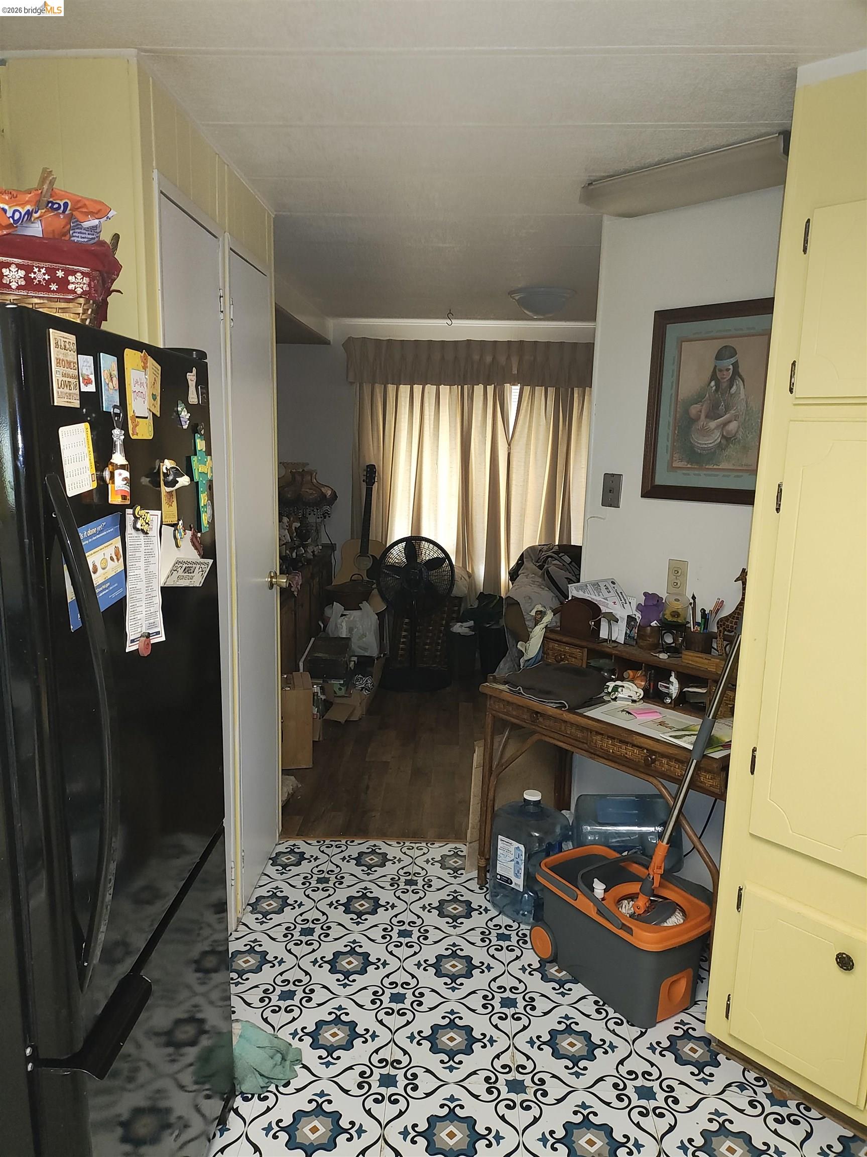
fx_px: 835
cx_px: 434
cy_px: 578
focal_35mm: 25
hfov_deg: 54.9
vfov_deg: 69.4
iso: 1992
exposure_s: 1/60
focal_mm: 4.71
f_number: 1.7
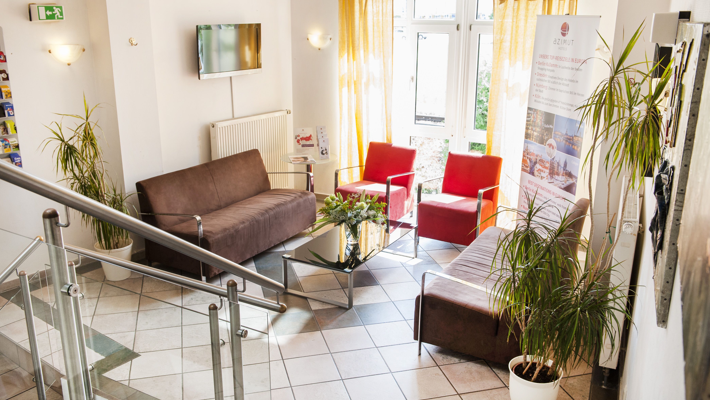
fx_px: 640
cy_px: 196
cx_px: 350
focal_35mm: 34
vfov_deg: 34.6
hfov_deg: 58.0
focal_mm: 32
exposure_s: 1/80
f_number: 5.6
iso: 640
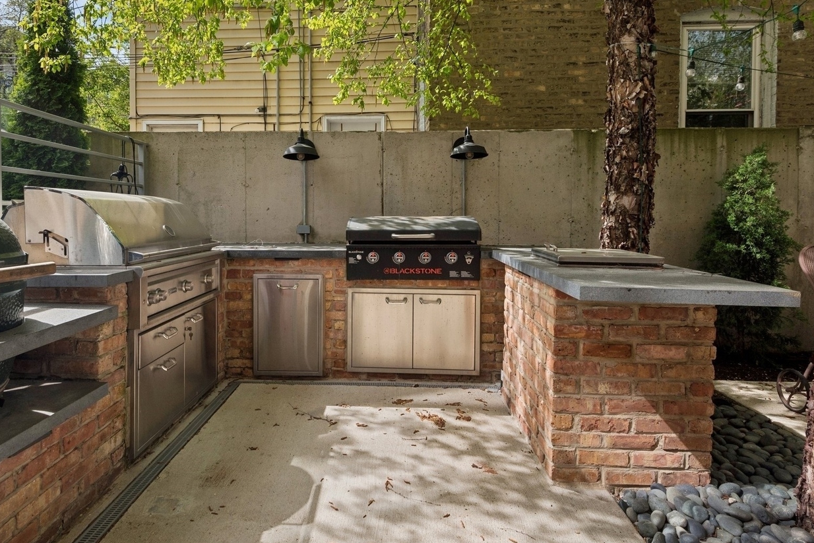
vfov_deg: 59.4
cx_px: 359
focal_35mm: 21
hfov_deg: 80.9
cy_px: 245
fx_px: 475
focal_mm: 16
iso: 400
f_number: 8
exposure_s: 1/640
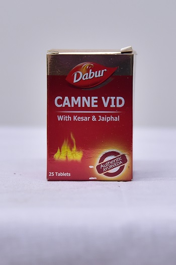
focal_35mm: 78
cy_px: 132
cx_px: 88
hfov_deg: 17.5
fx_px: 573
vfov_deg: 26.0
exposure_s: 1/160
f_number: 4.5
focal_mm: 78
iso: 1250
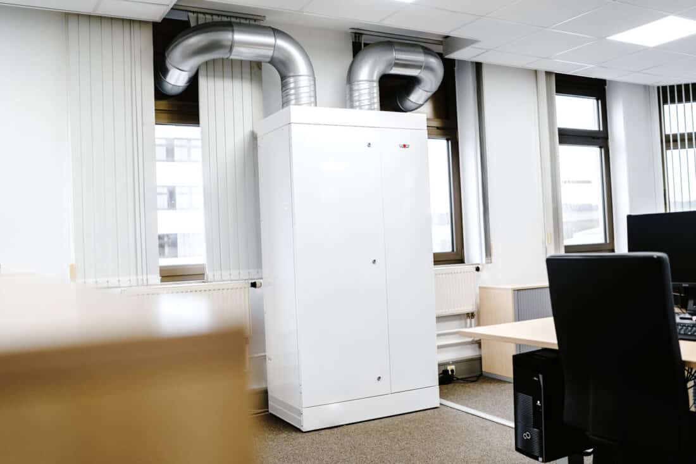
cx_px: 348
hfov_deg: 54.4
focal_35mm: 35
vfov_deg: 37.8
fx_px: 677
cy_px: 232
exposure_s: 1/160
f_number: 2.2
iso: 320
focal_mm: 35
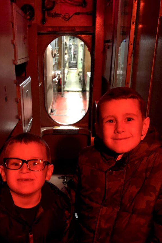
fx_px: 229
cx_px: 64
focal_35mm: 34
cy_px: 136
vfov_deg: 55.6
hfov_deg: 38.7
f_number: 1.8
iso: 200
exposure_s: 1/4
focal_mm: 3.99
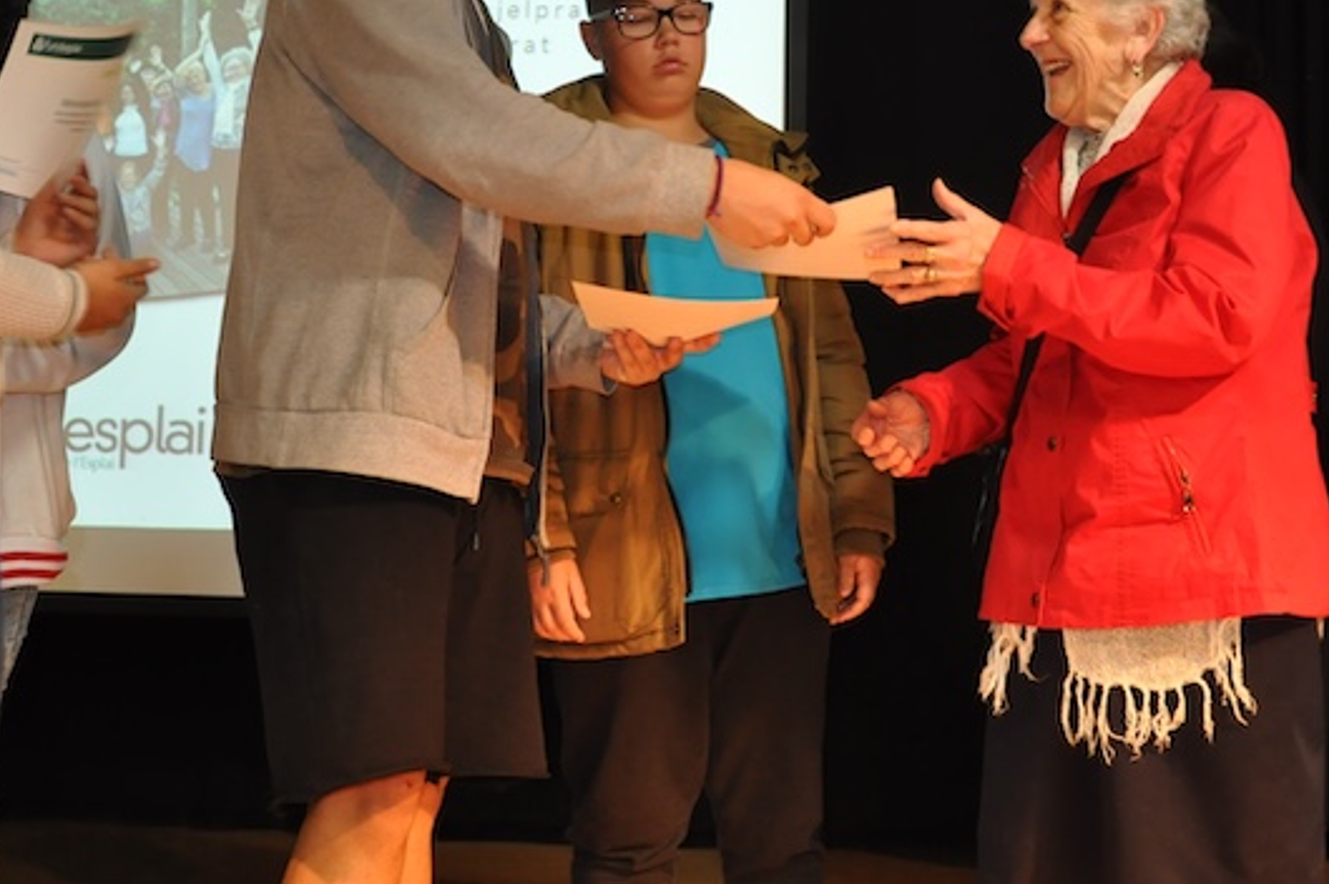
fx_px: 1882
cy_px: 326
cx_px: 799
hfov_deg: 38.7
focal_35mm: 51
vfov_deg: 26.4
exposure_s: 1/60
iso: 800
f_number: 3.5
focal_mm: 18
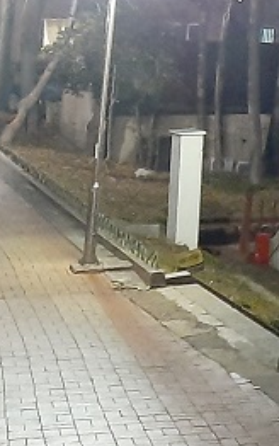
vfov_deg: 20.3
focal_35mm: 98
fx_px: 1191
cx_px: 745
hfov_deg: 10.7
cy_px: -40
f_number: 1.7
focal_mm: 3.93
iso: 1000
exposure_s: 1/20
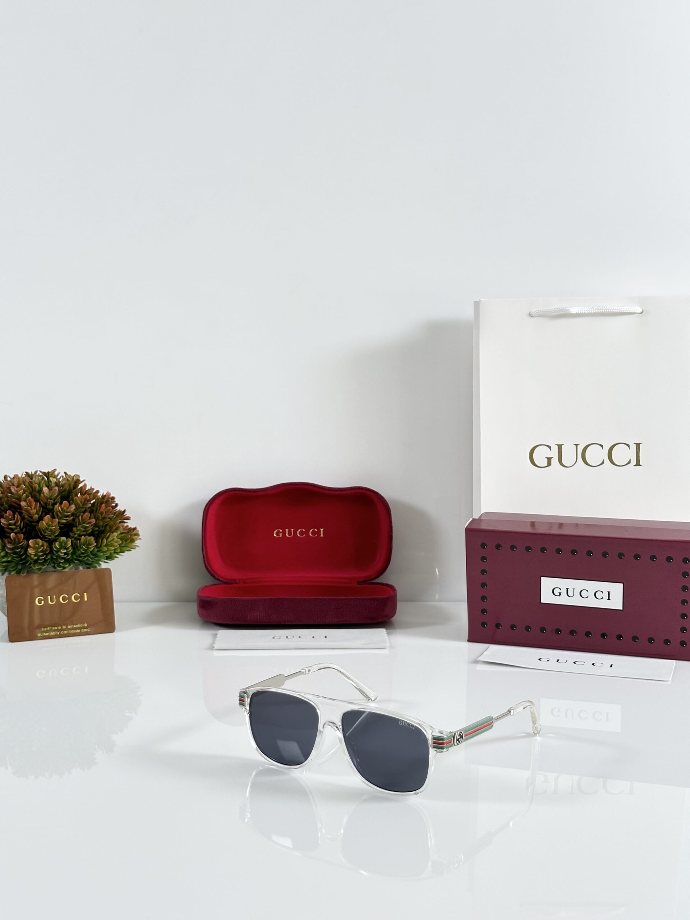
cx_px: 345
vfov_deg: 39.7
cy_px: 460
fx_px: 1276
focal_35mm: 48
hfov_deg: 30.3
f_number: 1.78
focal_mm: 6.86
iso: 64
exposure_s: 1/100
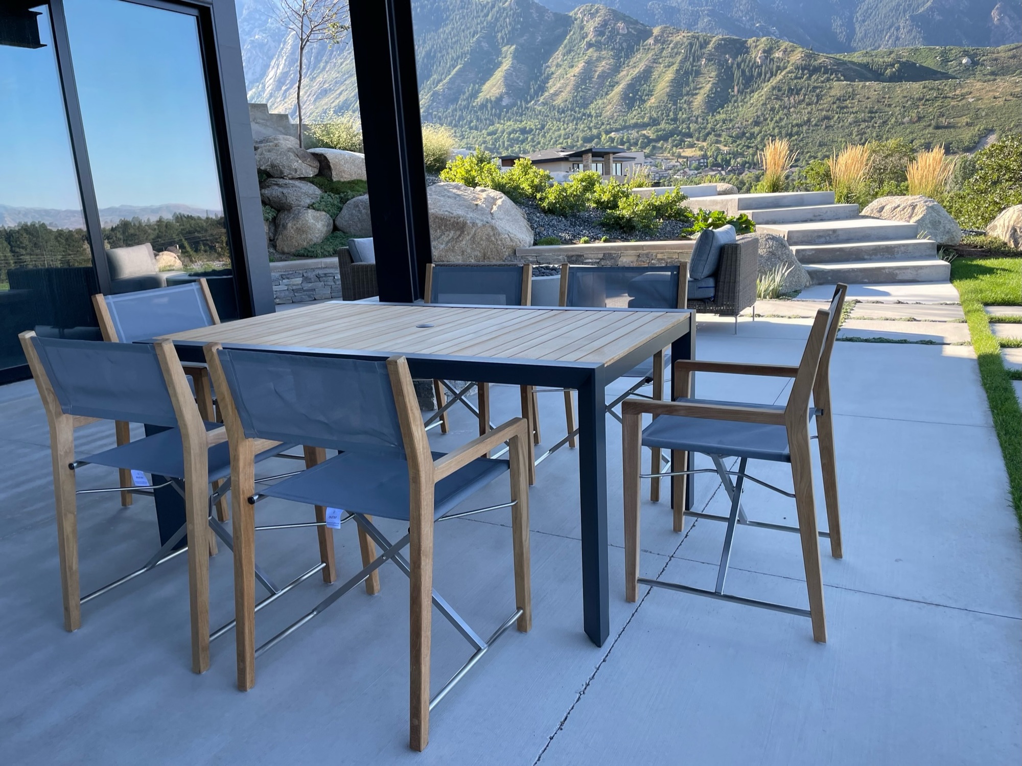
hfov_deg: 67.3
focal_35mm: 26
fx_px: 767
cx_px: 511
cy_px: 383
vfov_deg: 53.0
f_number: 1.6
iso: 32
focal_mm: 4.2
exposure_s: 1/452
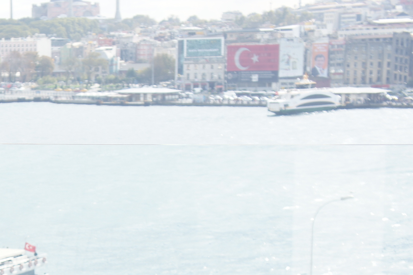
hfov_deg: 17.4
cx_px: 6
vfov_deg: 11.6
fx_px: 1318
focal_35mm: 115
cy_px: 333
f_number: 4.5
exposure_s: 1/500
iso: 200
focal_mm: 30
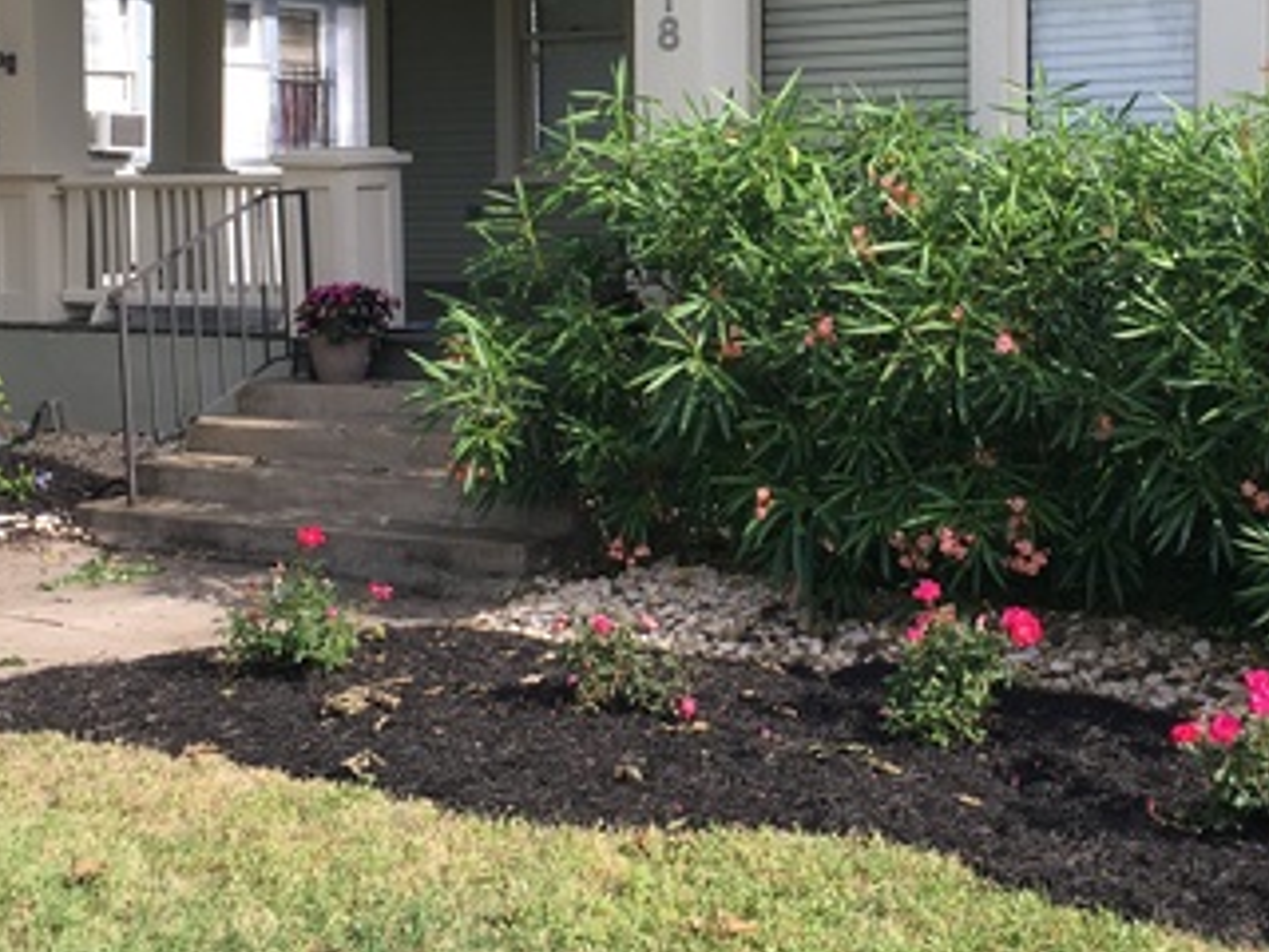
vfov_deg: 25.1
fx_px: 2126
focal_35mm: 58
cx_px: 805
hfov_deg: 33.0
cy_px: 290
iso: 25
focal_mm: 4.15
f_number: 2.2
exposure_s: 1/475
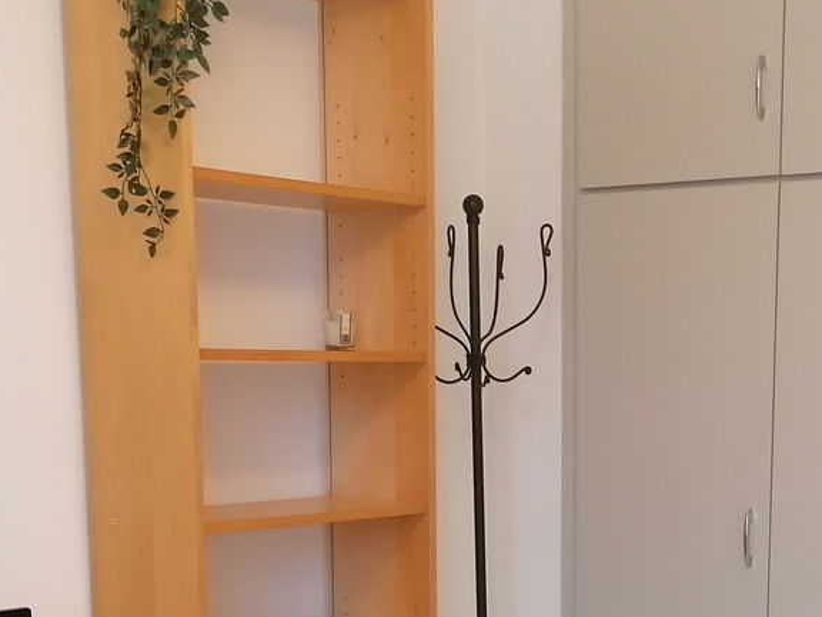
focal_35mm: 75
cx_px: 588
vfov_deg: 18.9
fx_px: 1781
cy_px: 661
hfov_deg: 25.8
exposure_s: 1/30
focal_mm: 4.75
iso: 250
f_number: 1.8
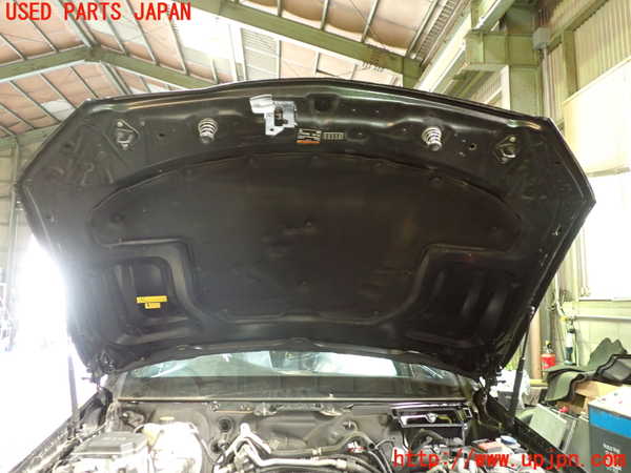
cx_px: 316
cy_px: 236
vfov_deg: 46.8
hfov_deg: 60.0
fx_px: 547
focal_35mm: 30
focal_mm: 5.4
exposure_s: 1/25
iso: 800
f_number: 2.3
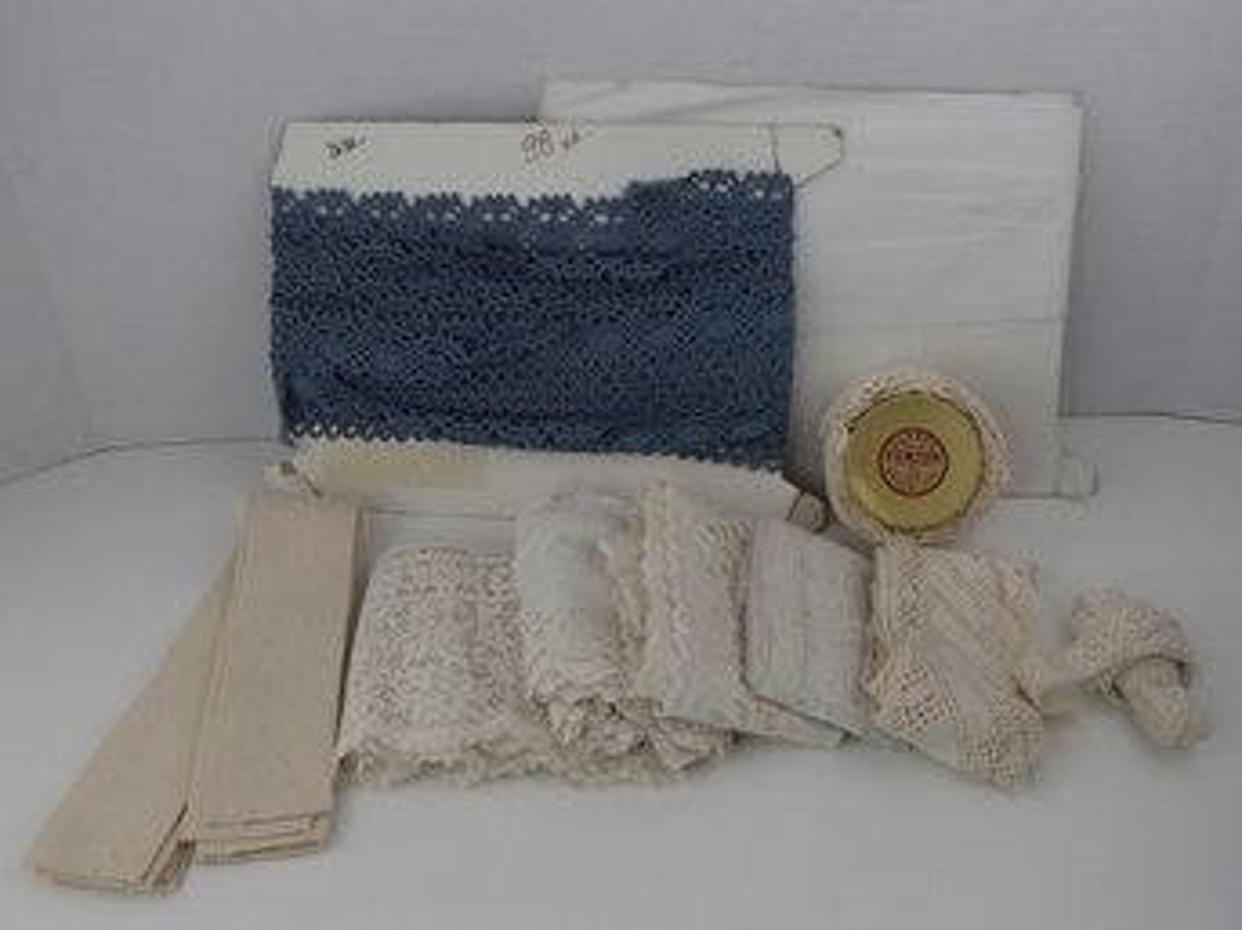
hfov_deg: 50.2
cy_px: 465
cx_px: 621
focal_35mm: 37
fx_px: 1327
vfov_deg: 38.6
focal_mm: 6.64
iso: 100
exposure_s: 1/160
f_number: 4.7
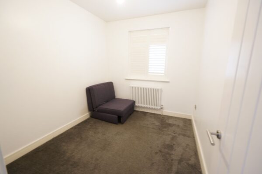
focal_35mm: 16
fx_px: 116
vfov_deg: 73.7
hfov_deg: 96.7
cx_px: 131
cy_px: 87
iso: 400
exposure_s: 1/6
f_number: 5
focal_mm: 16
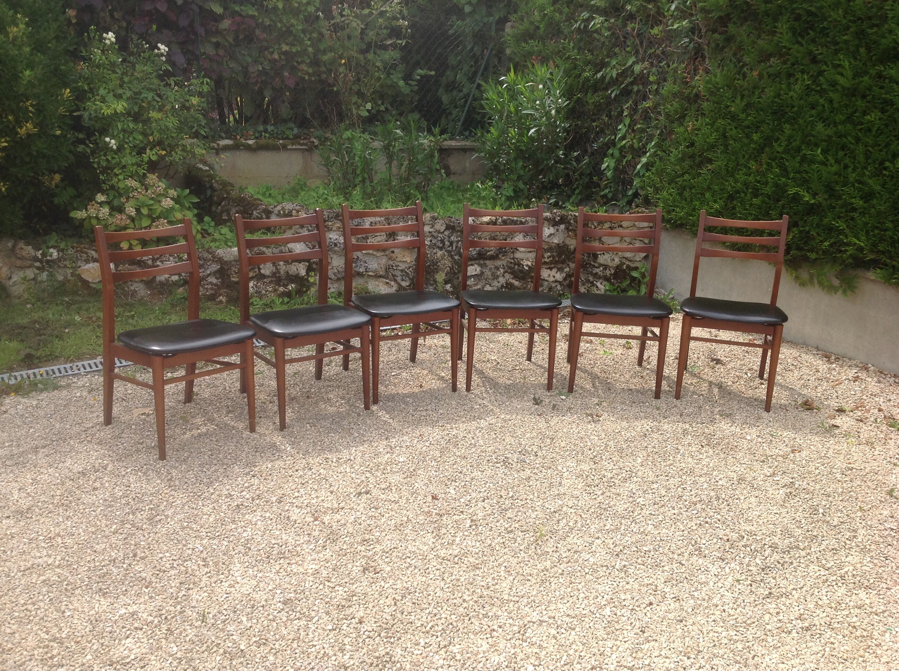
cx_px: 450
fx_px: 908
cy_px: 336
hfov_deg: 52.7
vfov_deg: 40.6
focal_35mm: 35
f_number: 2.4
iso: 50
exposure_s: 1/864
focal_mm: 4.28
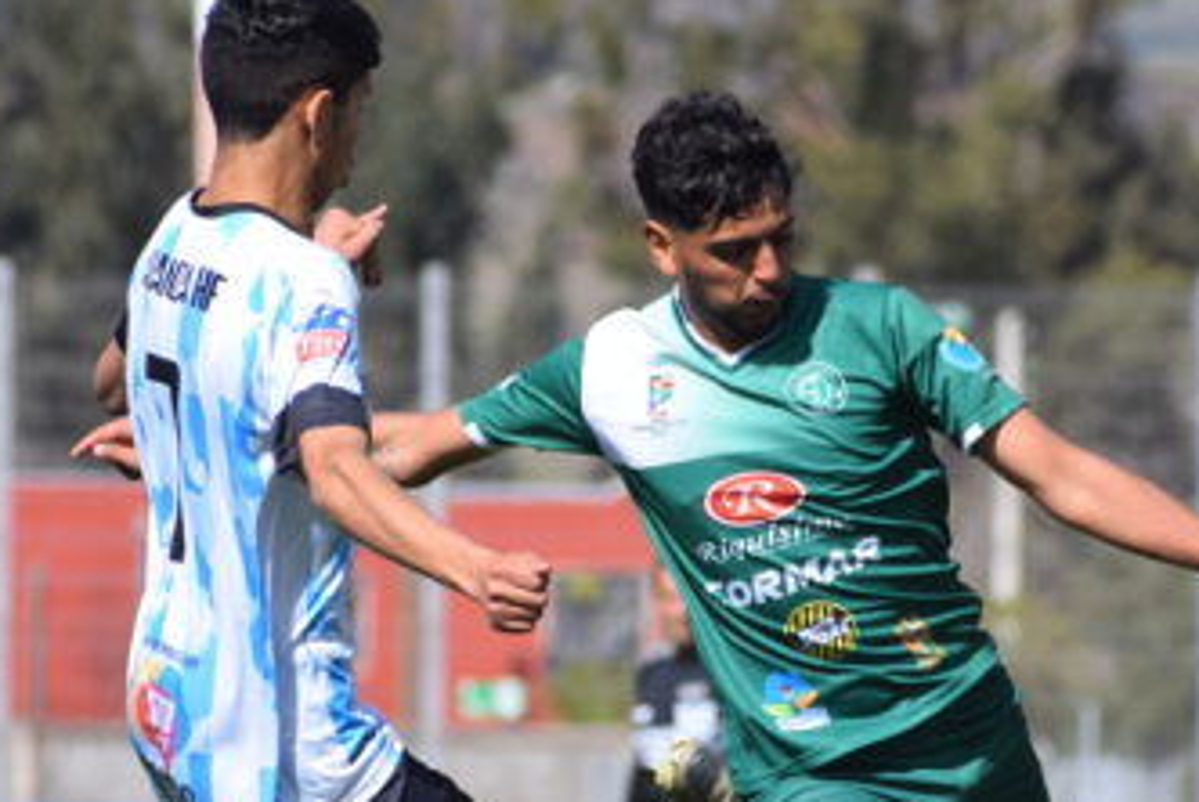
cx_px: 589
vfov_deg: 1.9
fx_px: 24267
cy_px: 564
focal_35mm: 728
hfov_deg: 2.8
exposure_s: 1/2000
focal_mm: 210
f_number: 7.1
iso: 400
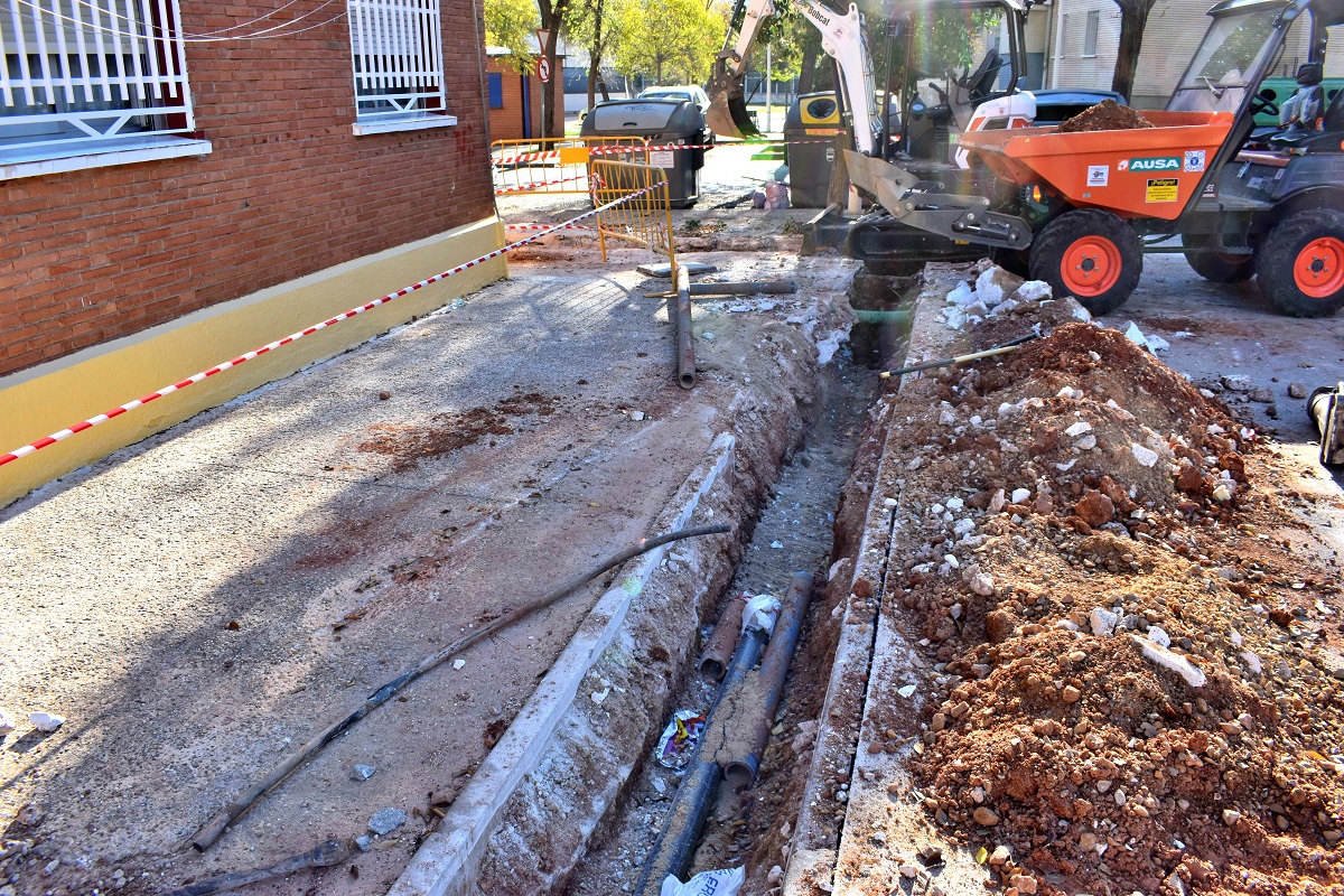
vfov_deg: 47.9
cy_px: 448
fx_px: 1008
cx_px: 672
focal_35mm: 27
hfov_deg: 67.4
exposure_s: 1/250
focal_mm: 18
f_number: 8
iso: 360
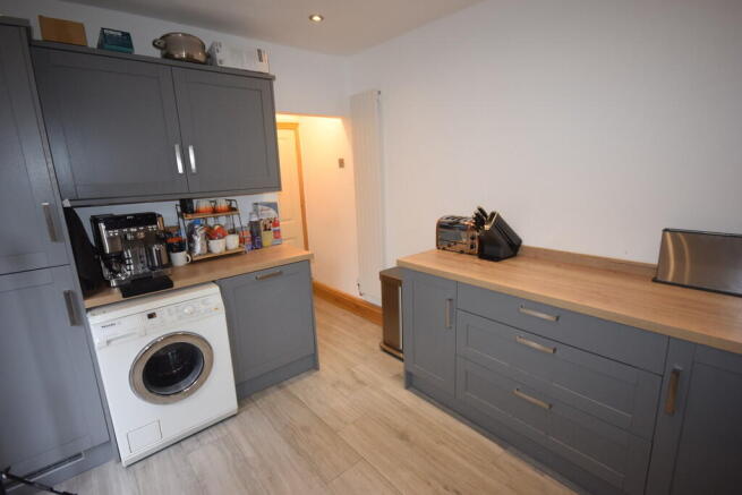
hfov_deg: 92.4
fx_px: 356
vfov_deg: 69.7
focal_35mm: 17
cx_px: 371
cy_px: 248
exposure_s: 1/60
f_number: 4.2
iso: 900
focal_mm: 11.5
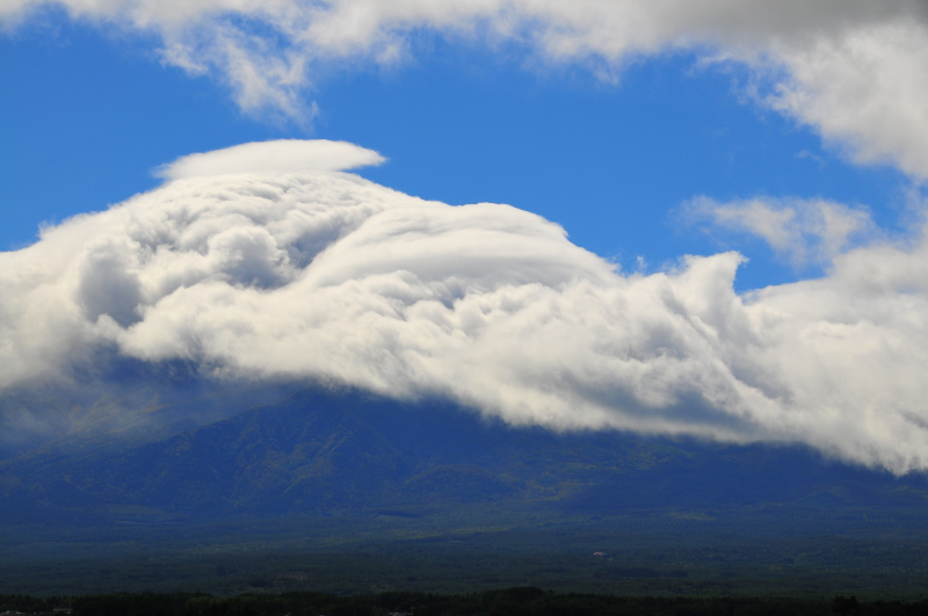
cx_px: 464
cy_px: 308
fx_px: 2510
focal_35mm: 98
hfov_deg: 20.9
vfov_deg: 14.0
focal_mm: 65
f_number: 9
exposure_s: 1/320
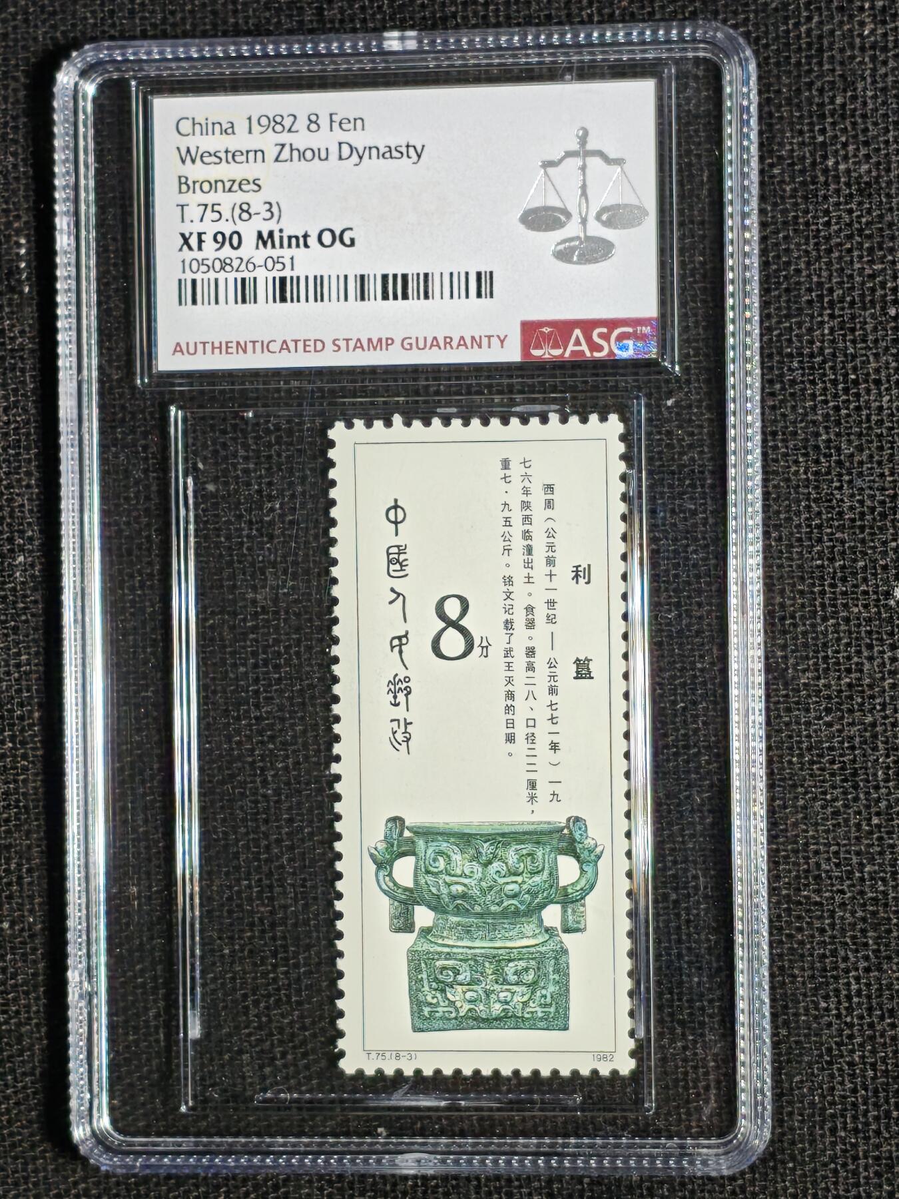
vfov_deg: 19.4
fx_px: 3497
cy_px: 600
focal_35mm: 101
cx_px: 450
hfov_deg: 14.6
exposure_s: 1/505
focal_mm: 4.94
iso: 50
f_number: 1.5
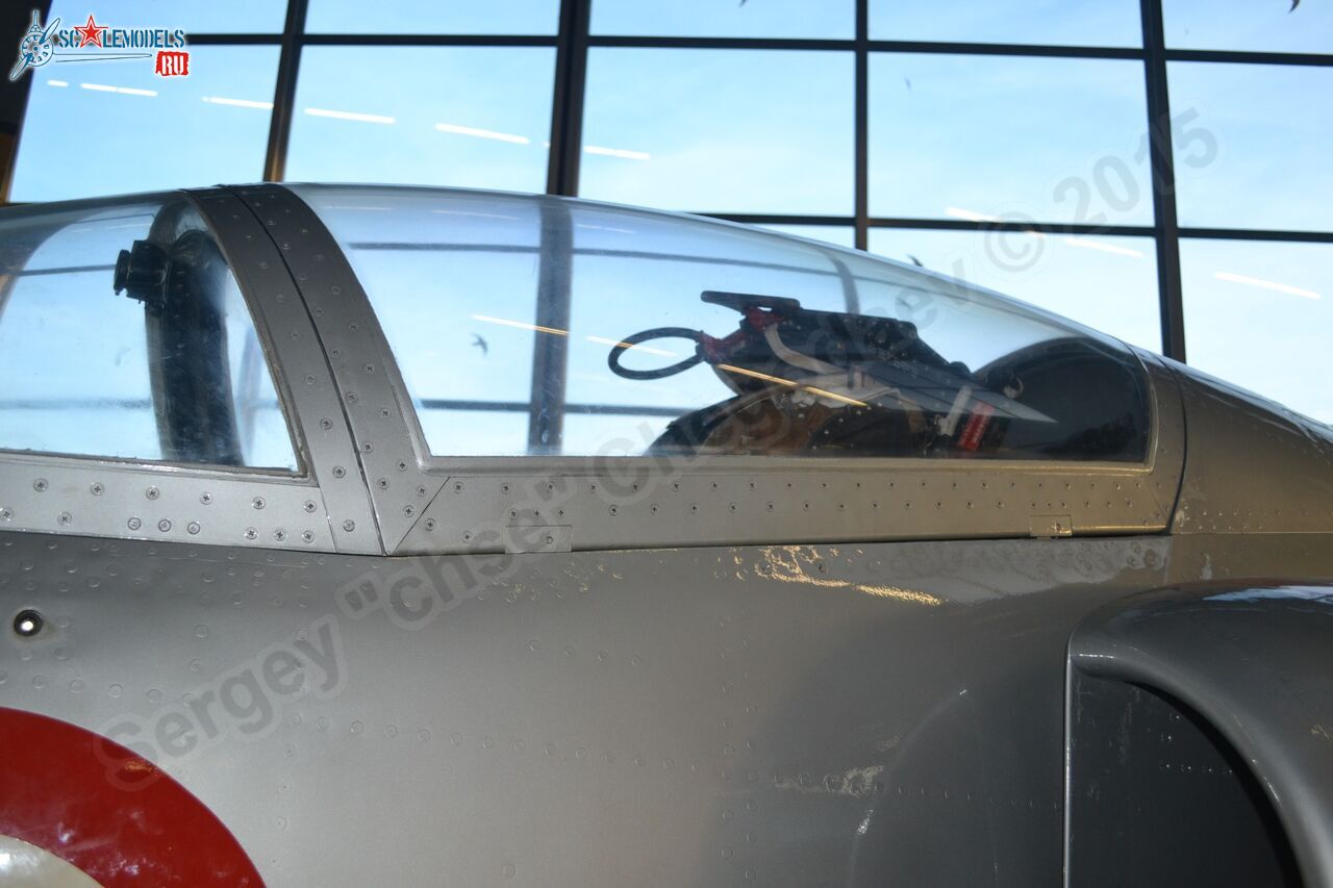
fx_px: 1222
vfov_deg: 40.0
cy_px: 444
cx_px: 666
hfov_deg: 57.2
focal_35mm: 33
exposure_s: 1/125
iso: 400
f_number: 4
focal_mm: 22
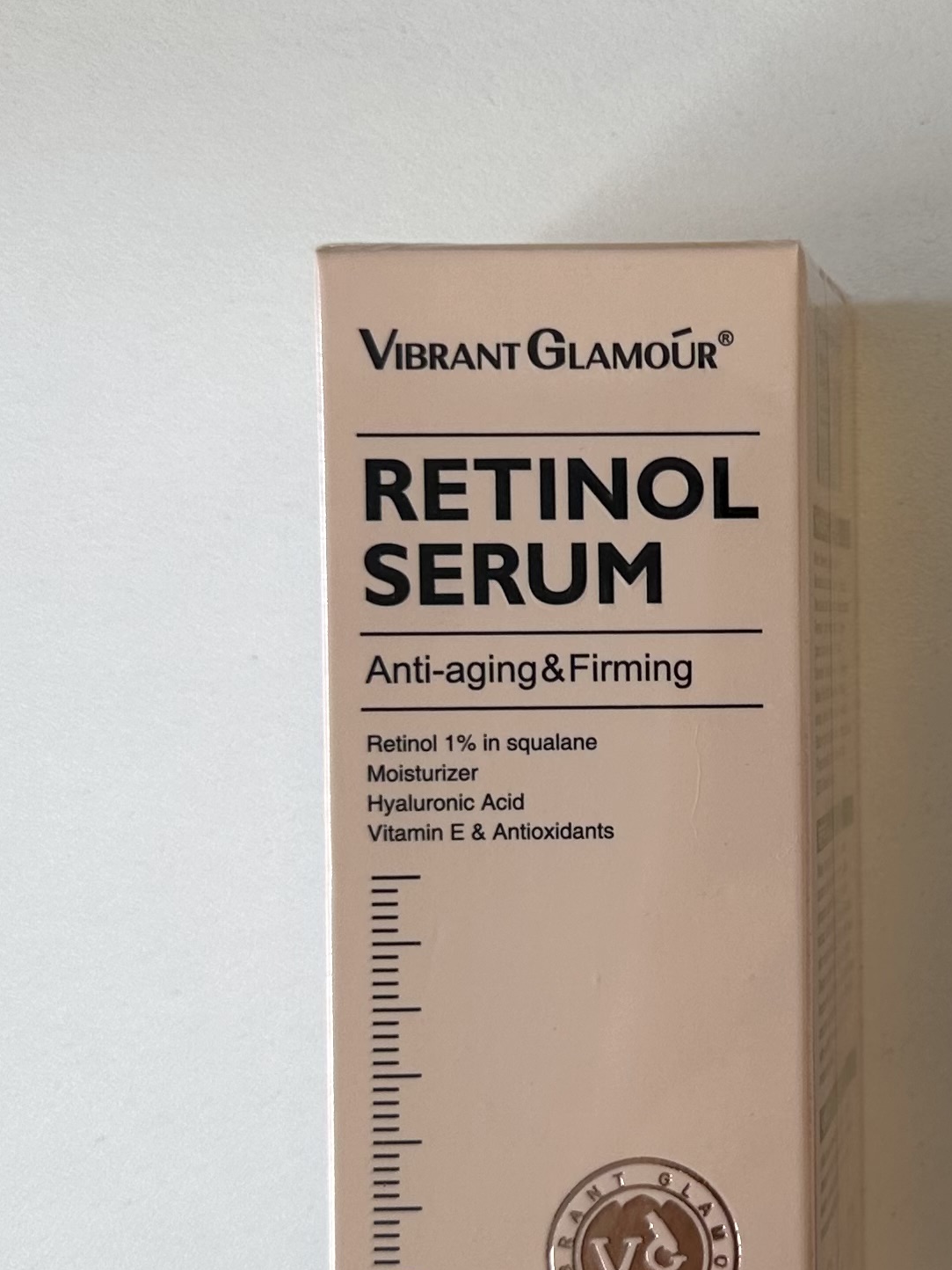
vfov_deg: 29.0
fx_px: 2457
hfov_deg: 20.8
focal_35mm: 67
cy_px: 660
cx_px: 1070
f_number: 1.78
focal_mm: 6.86
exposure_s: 1/156
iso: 64
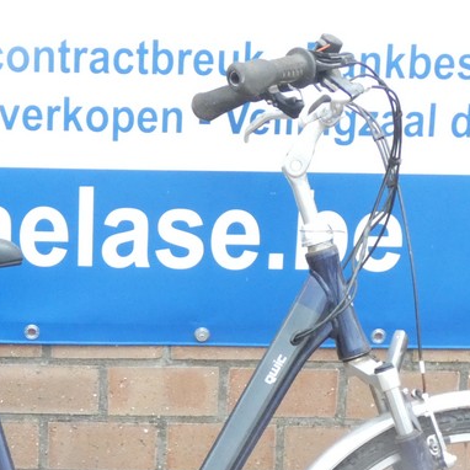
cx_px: 101
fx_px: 1828
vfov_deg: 14.5
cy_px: 409
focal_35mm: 119
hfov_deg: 14.6
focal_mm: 9
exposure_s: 1/80
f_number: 3.9
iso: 800
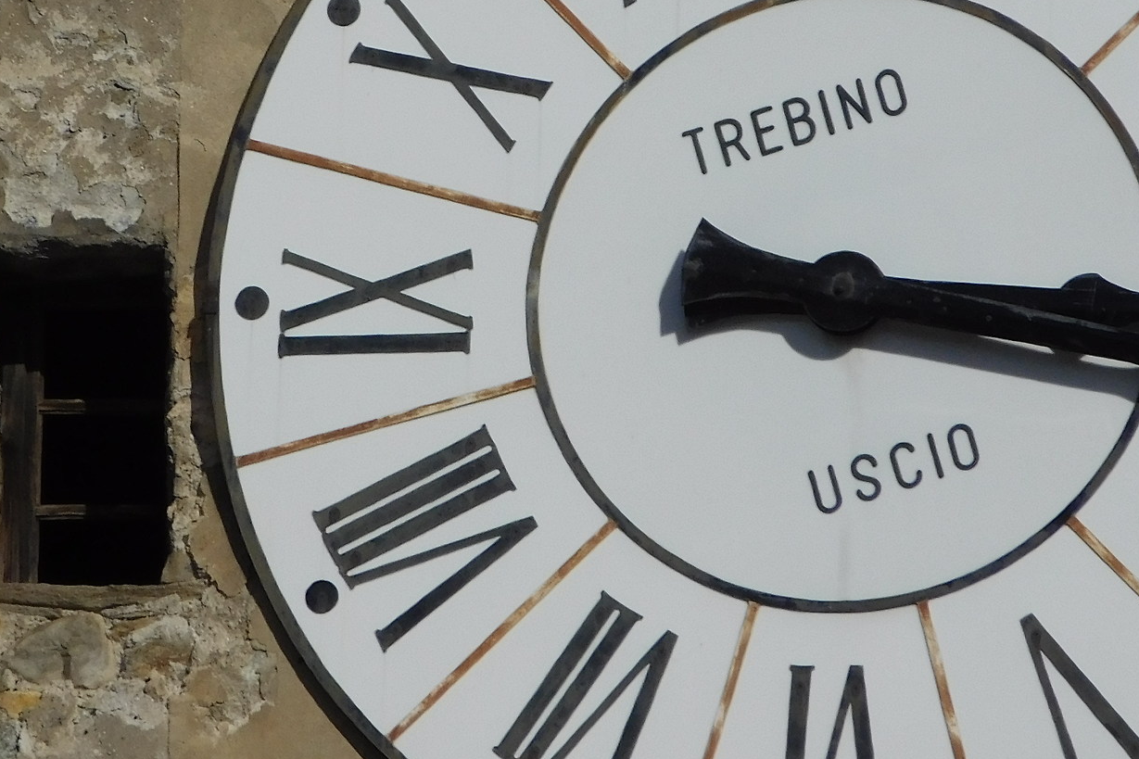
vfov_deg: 1.2
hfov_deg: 1.8
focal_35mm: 1172
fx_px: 37073
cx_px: 447
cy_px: 135
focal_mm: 102.5
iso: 125
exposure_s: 1/500
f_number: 12
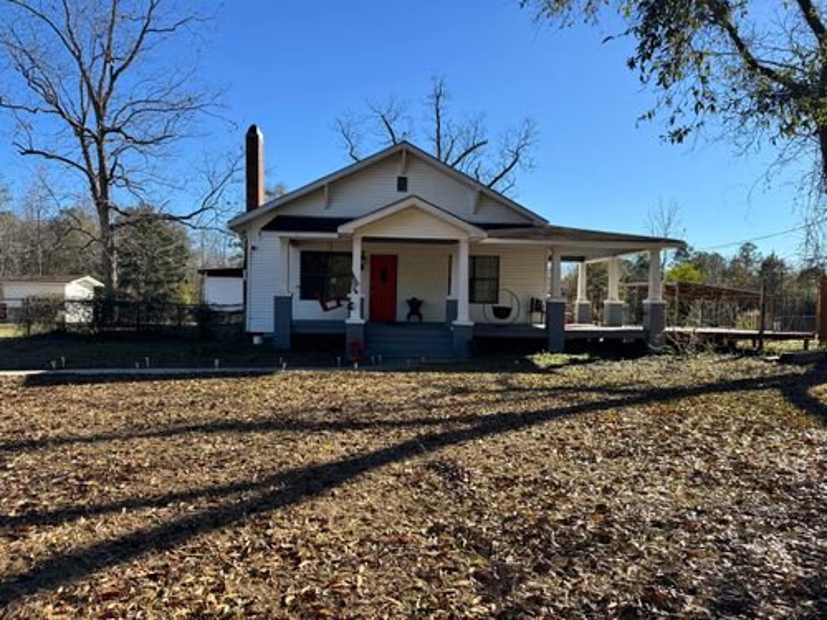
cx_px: 414
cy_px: 310
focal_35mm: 24
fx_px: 573
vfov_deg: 56.8
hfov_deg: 71.6
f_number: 1.78
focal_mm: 6.76
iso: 80
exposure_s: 1/2833
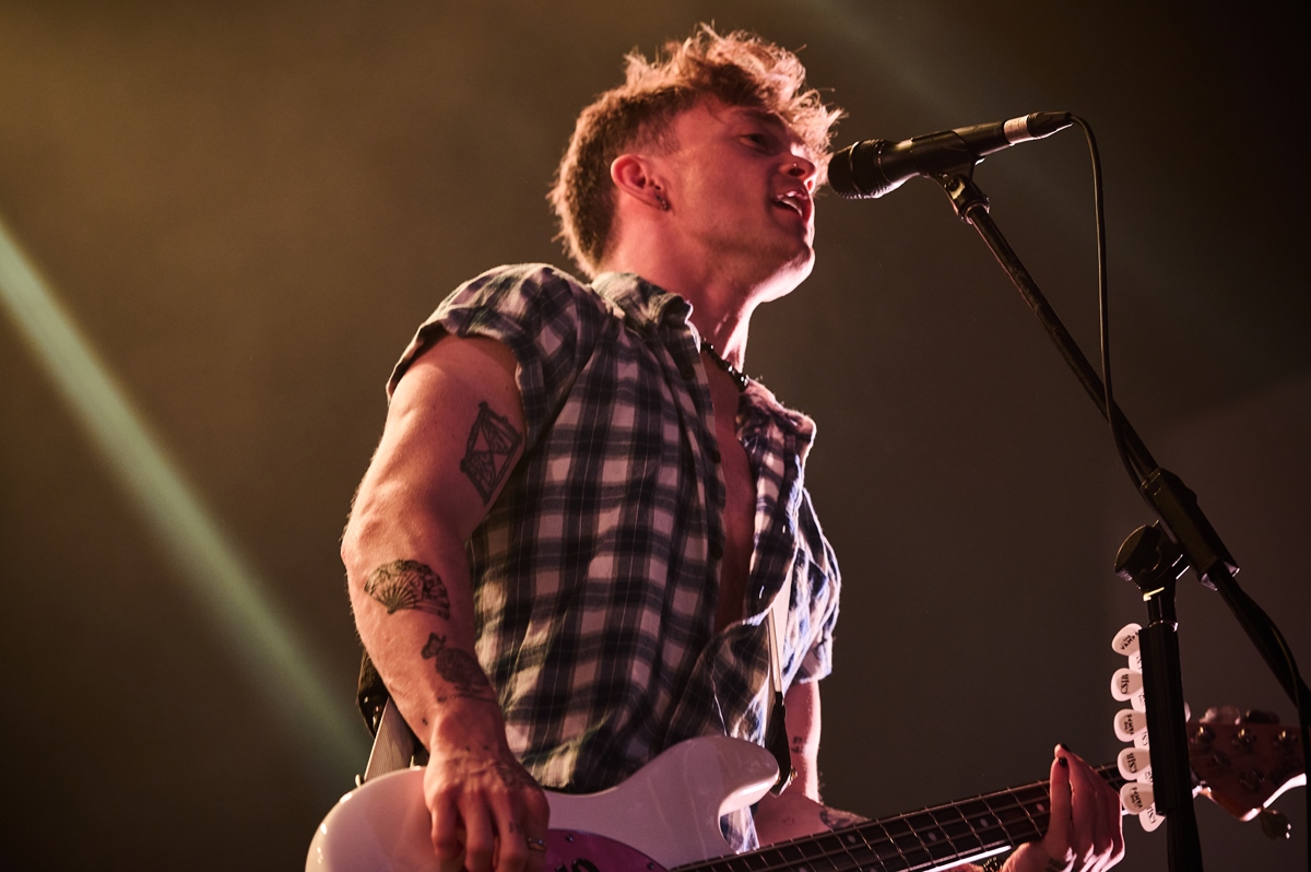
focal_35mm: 120
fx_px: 4366
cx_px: 656
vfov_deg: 11.4
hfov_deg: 17.1
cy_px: 436
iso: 1000
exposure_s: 1/125
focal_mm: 120
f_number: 4
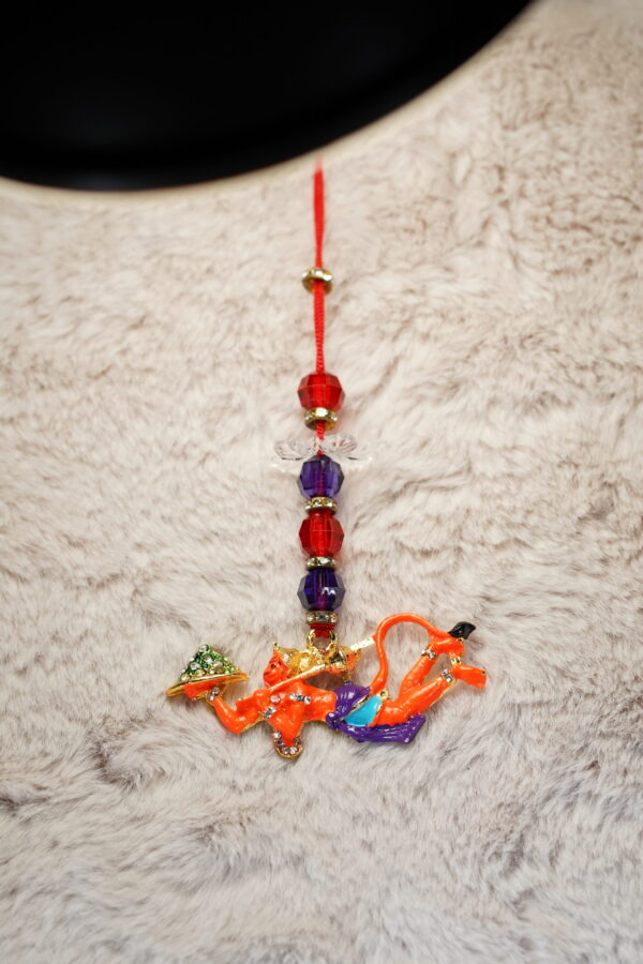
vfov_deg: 16.1
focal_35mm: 127
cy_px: 482
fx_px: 3402
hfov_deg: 10.8
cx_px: 322
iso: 640
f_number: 4.5
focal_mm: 85
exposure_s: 1/200
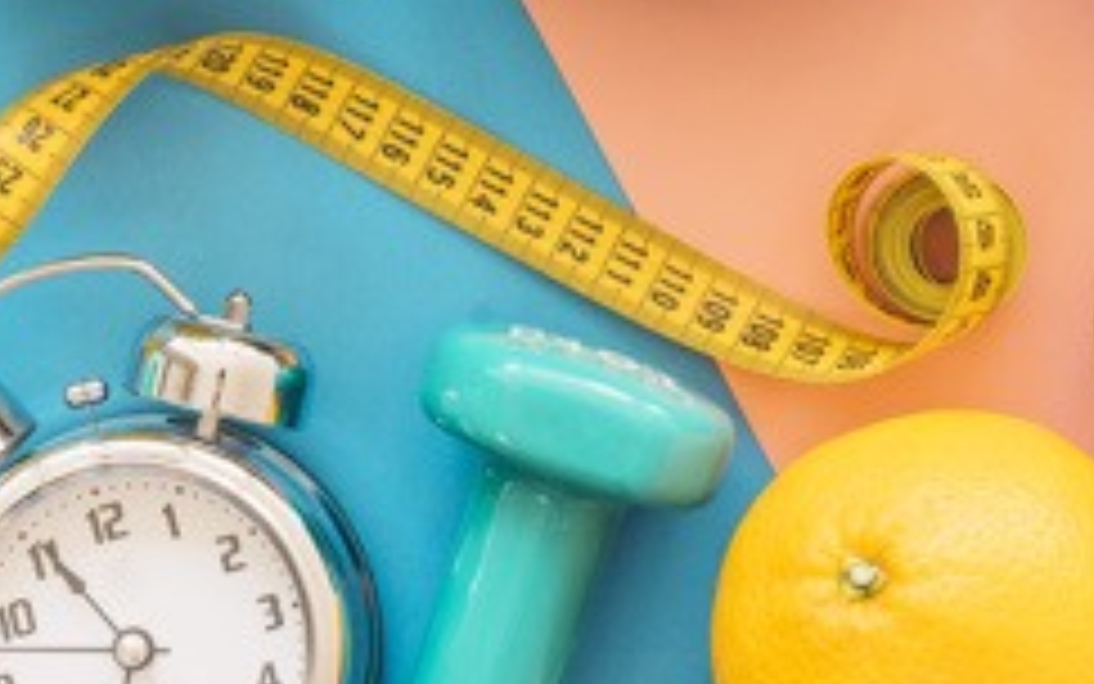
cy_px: -70
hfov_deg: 12.5
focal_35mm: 168
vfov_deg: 7.8
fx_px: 5010
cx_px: 497
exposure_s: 1/15
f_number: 10
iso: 125
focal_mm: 64
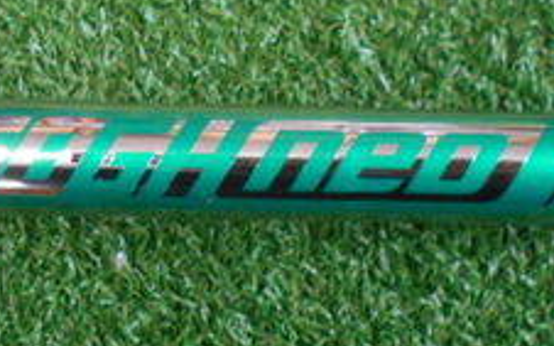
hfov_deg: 26.1
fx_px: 1177
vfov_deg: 16.7
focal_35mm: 78
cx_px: 125
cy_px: 113
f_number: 3.2
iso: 400
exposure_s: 1/30
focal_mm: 4.6
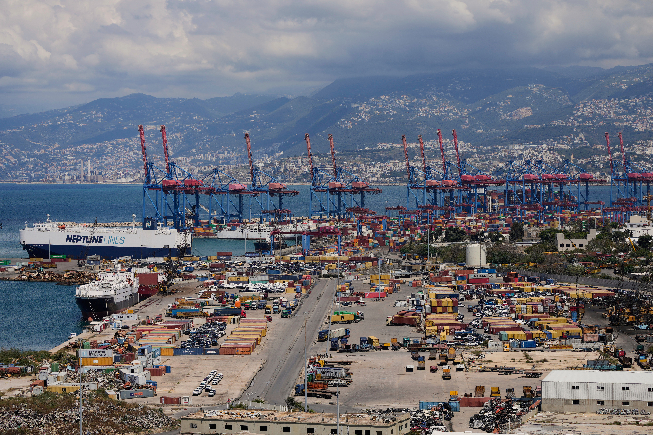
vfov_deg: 13.7
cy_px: 218
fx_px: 1814
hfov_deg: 20.4
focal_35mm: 100
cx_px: 326
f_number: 5.6
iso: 100
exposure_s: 1/1250
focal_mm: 100
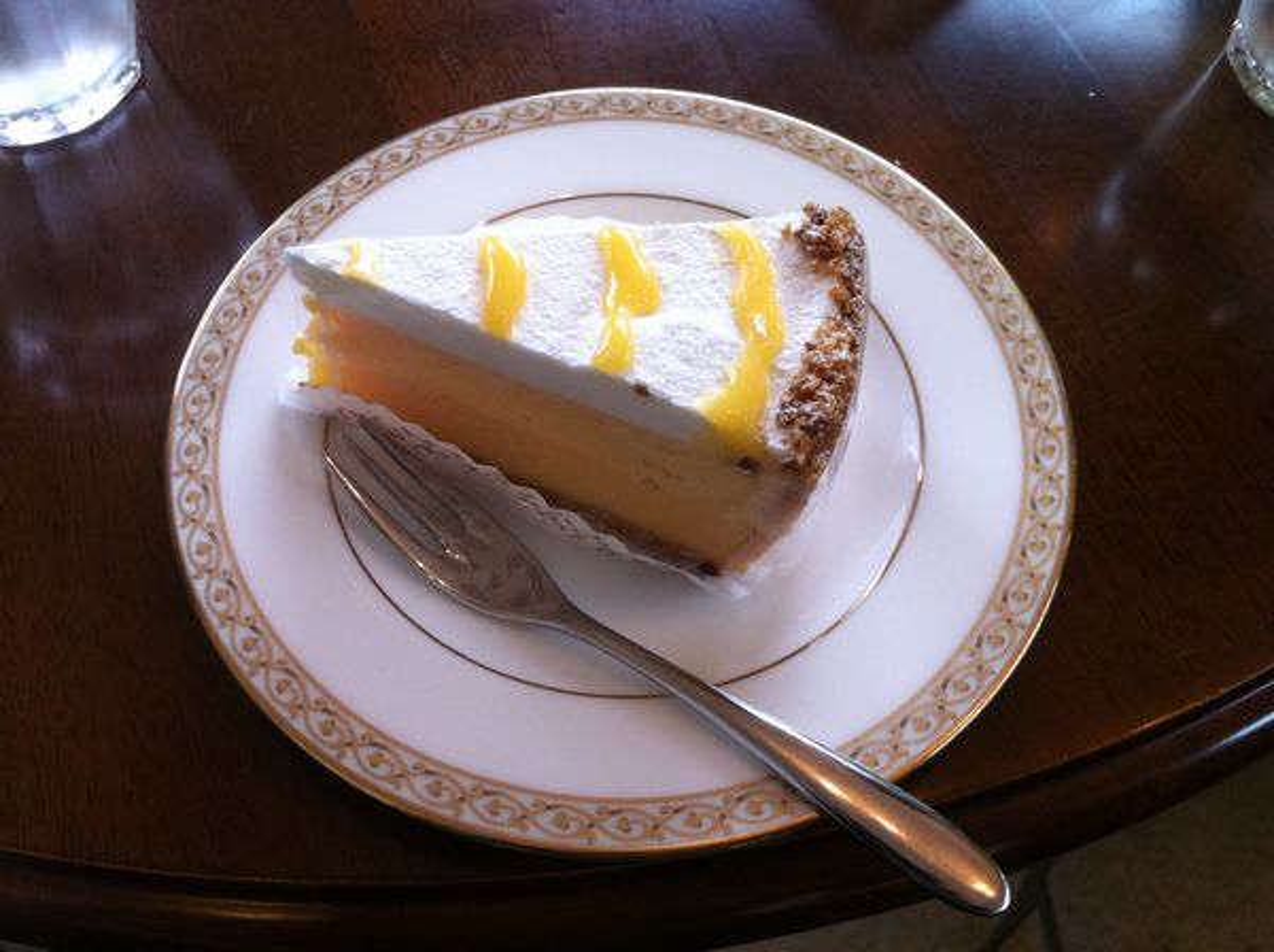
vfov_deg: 40.6
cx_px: 637
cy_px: 476
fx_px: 1286
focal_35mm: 35
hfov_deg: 52.7
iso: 125
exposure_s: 1/120
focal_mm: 3.85
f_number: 2.8
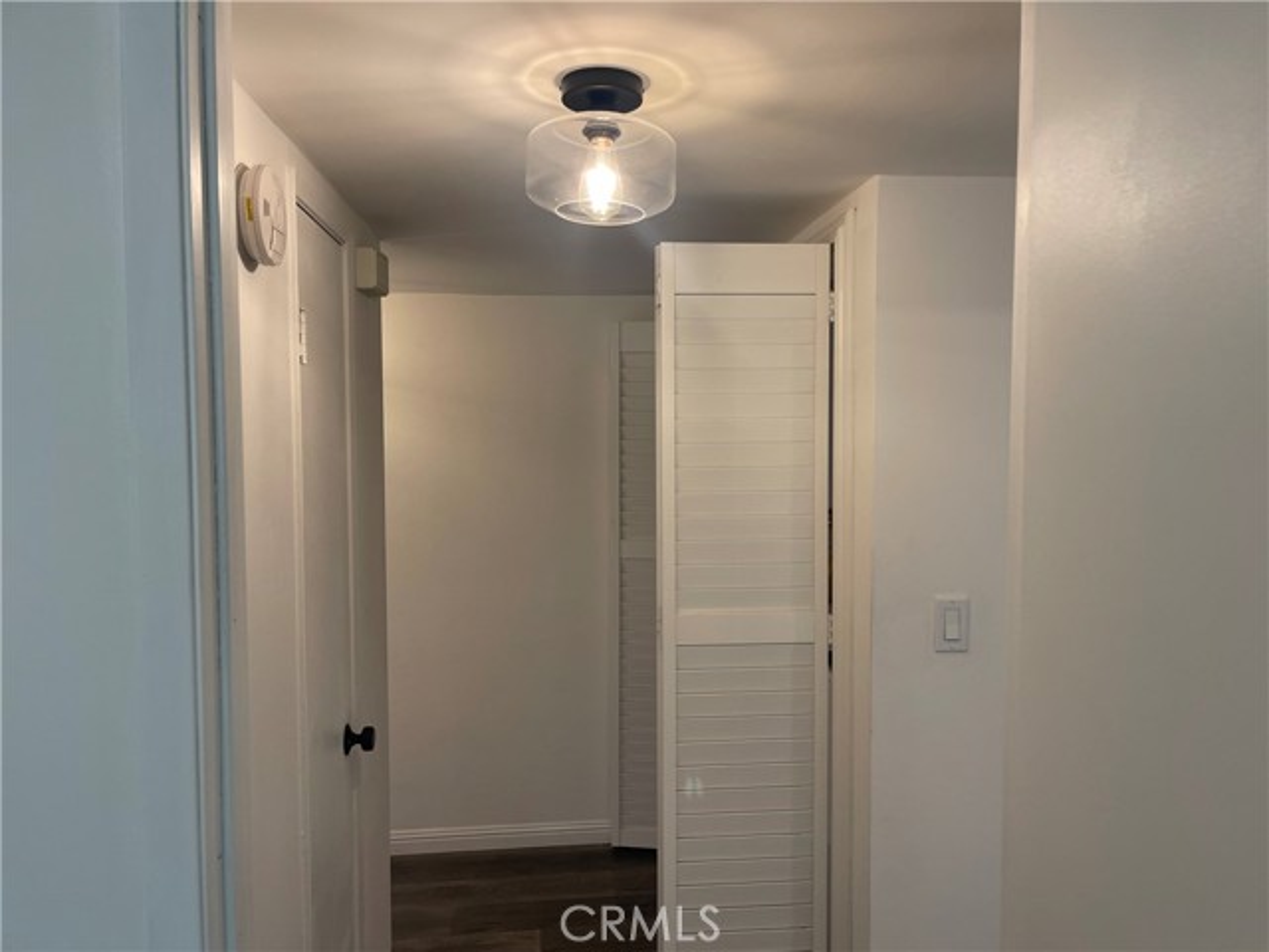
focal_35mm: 26
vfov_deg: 53.1
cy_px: 476
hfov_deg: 67.3
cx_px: 634
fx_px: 953
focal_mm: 5.1
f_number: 1.6
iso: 80
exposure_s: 1/60
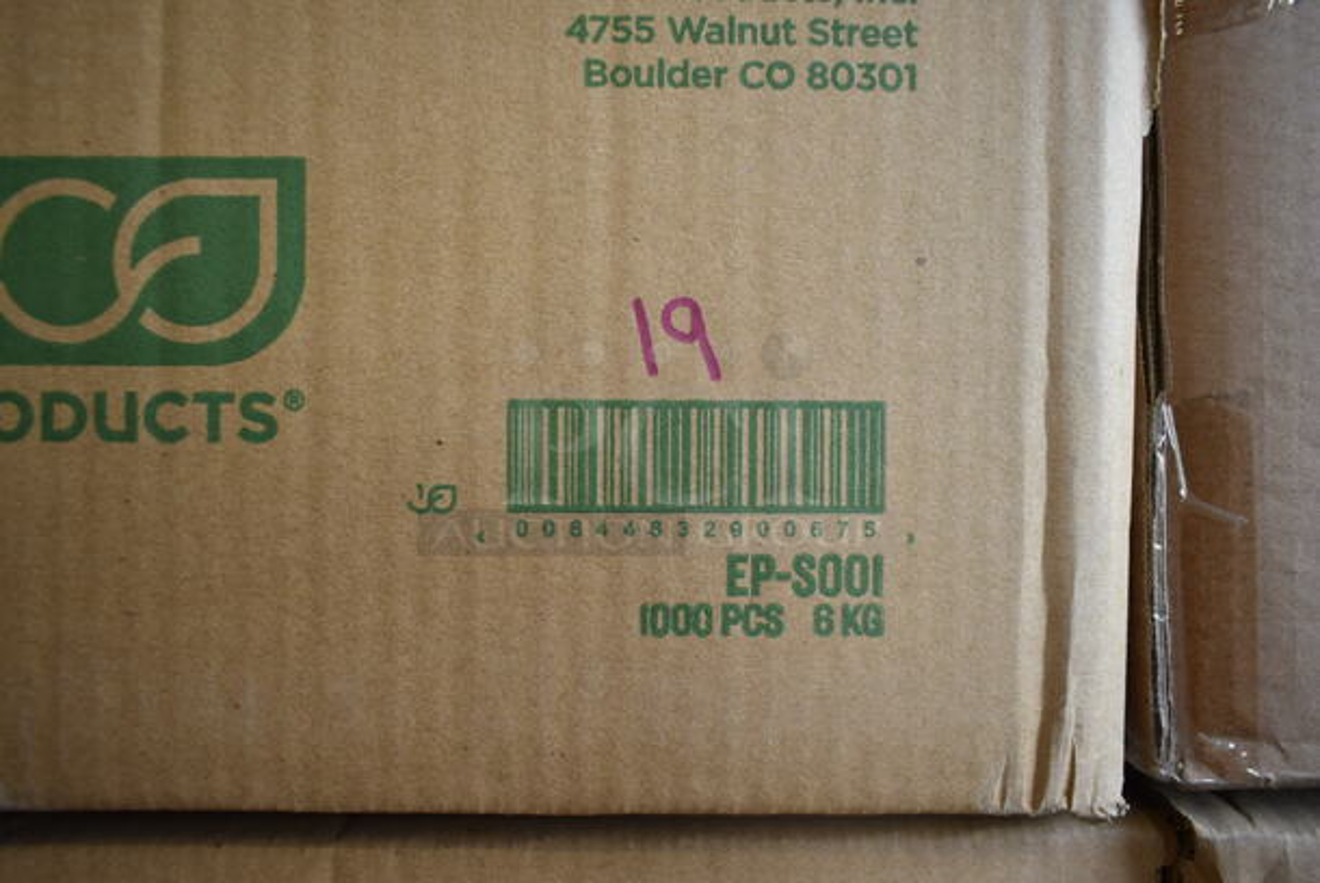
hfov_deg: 67.3
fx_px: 991
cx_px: 660
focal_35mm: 27
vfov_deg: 48.0
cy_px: 442
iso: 400
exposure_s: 1/125
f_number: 3.5
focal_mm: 18
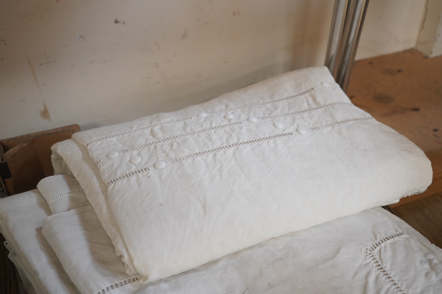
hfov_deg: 46.4
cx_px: 221
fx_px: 515
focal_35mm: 42
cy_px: 147
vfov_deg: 31.8
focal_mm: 42
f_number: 6.3
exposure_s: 1/100
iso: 3200
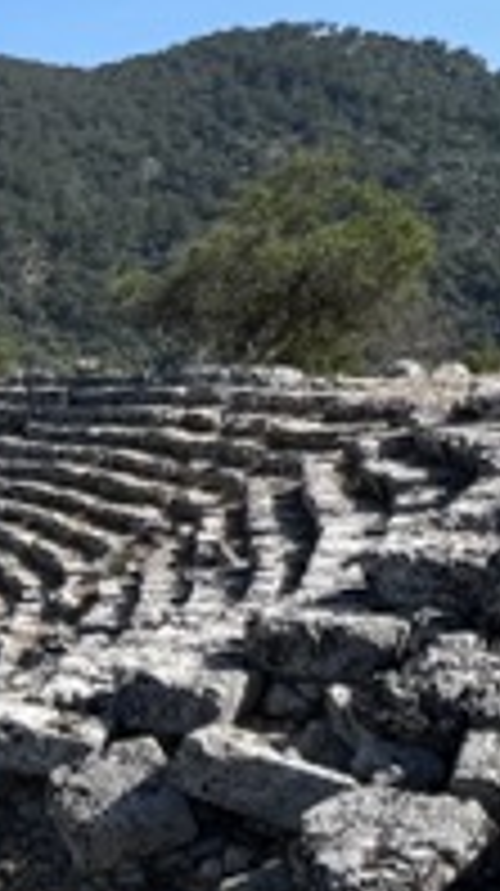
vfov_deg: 34.6
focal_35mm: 55
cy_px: 878
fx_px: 1300
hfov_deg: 15.8
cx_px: -572
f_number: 1.8
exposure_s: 1/1488
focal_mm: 1.6
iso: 32
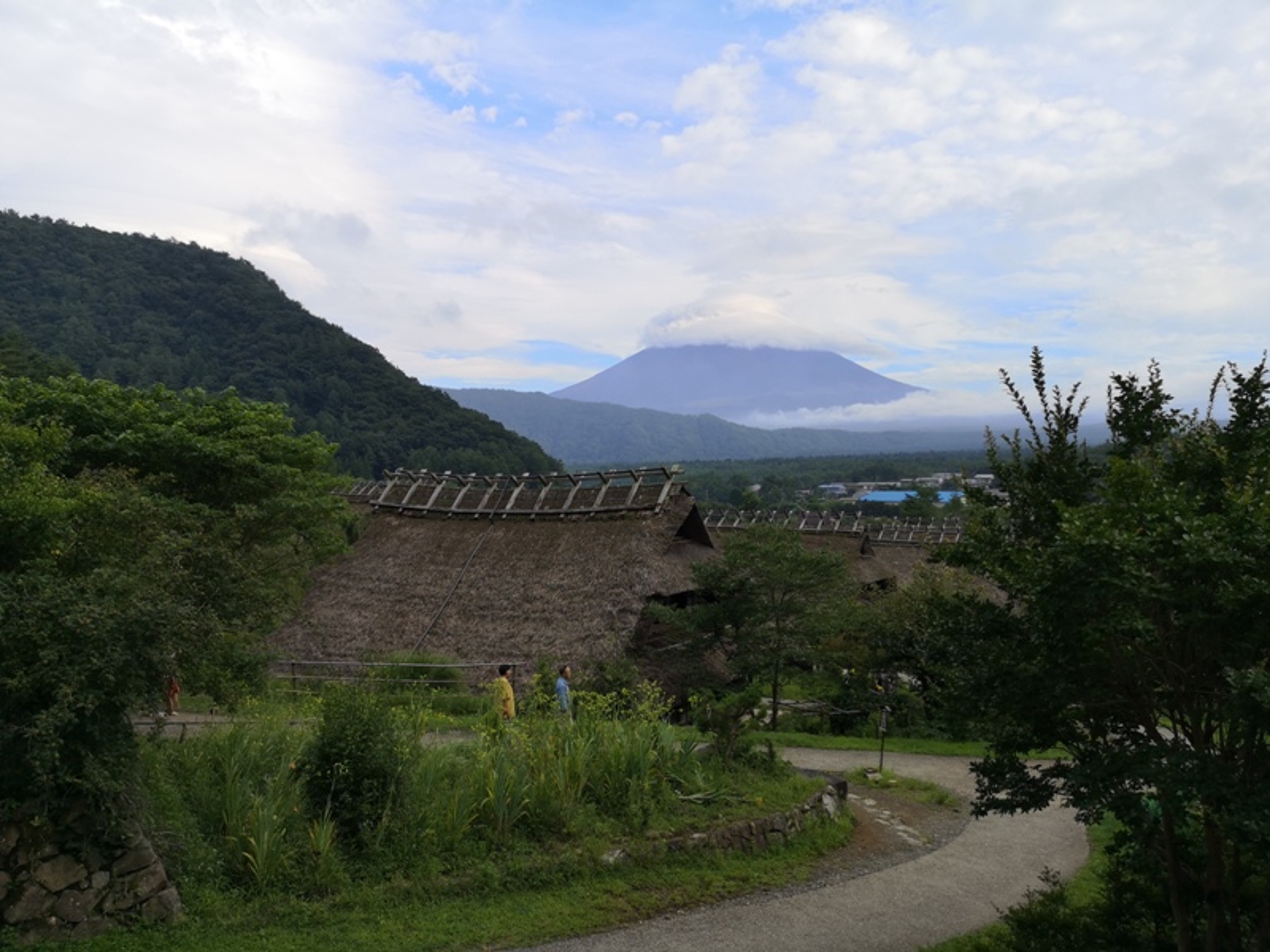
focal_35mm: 27
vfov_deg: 51.4
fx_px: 991
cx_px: 635
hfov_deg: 65.3
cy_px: 476
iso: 50
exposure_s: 1/1527
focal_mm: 3.95
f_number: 1.8
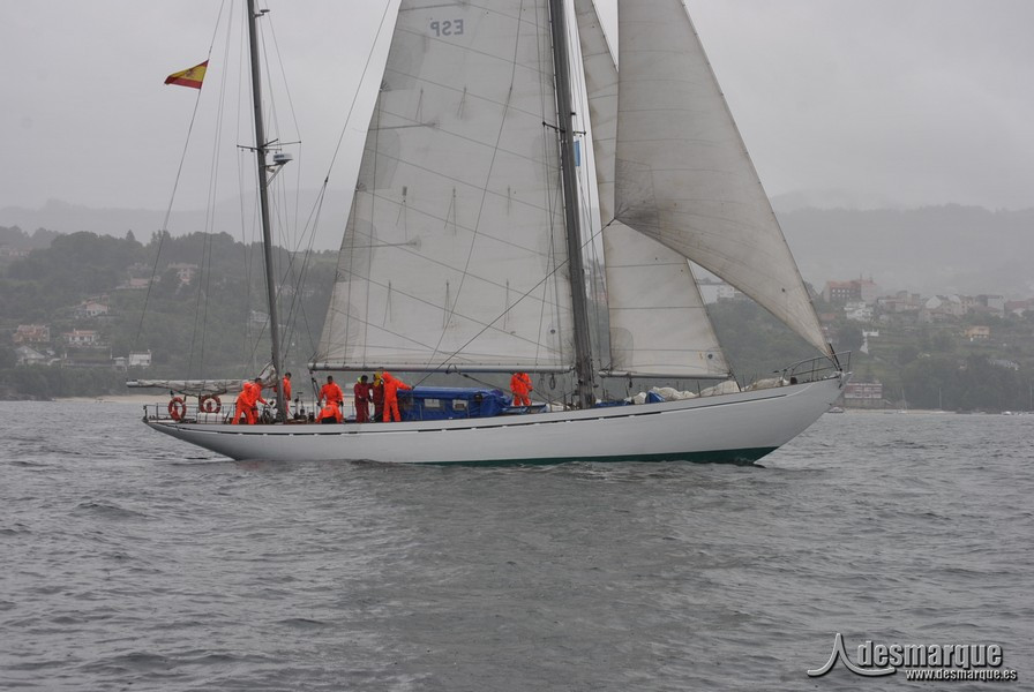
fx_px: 2373
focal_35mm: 82
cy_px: 346
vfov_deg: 16.6
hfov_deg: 24.6
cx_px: 517
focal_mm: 55
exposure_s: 1/200
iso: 100
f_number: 7.1
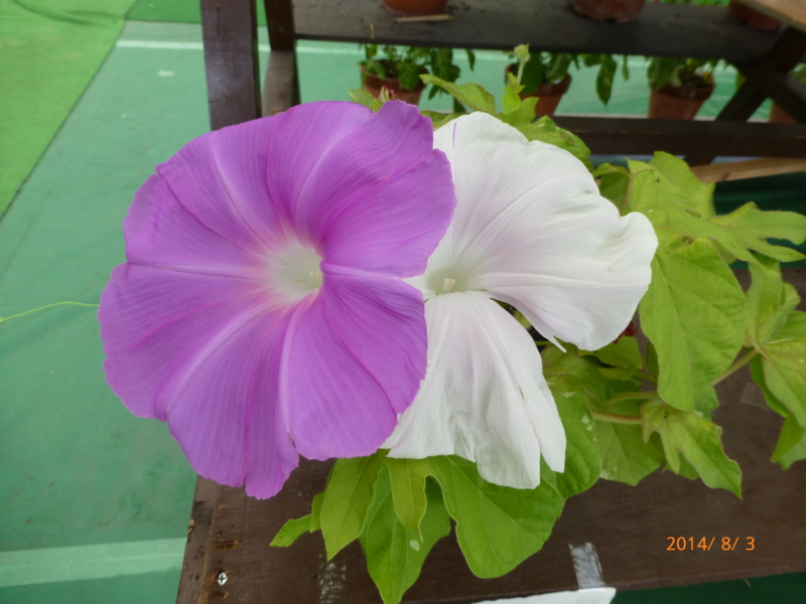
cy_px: 302
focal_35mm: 24
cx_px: 403
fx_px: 559
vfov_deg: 56.8
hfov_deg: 71.6
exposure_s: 1/60
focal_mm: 4.3
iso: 100
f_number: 3.3
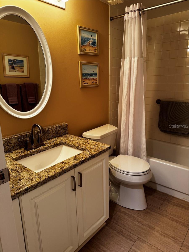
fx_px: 175
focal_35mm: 24
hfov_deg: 56.8
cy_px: 126
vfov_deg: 71.6
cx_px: 94
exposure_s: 1/60
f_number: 1.78
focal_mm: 6.76
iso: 125
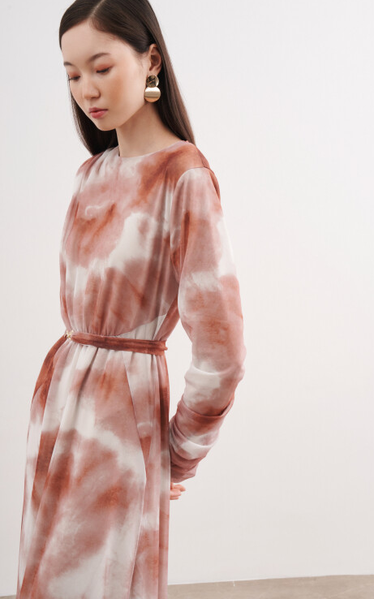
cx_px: 190
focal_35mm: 58
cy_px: 300
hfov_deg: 22.4
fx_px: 946
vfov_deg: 35.1
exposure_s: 1/160
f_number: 11
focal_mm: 56
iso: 400
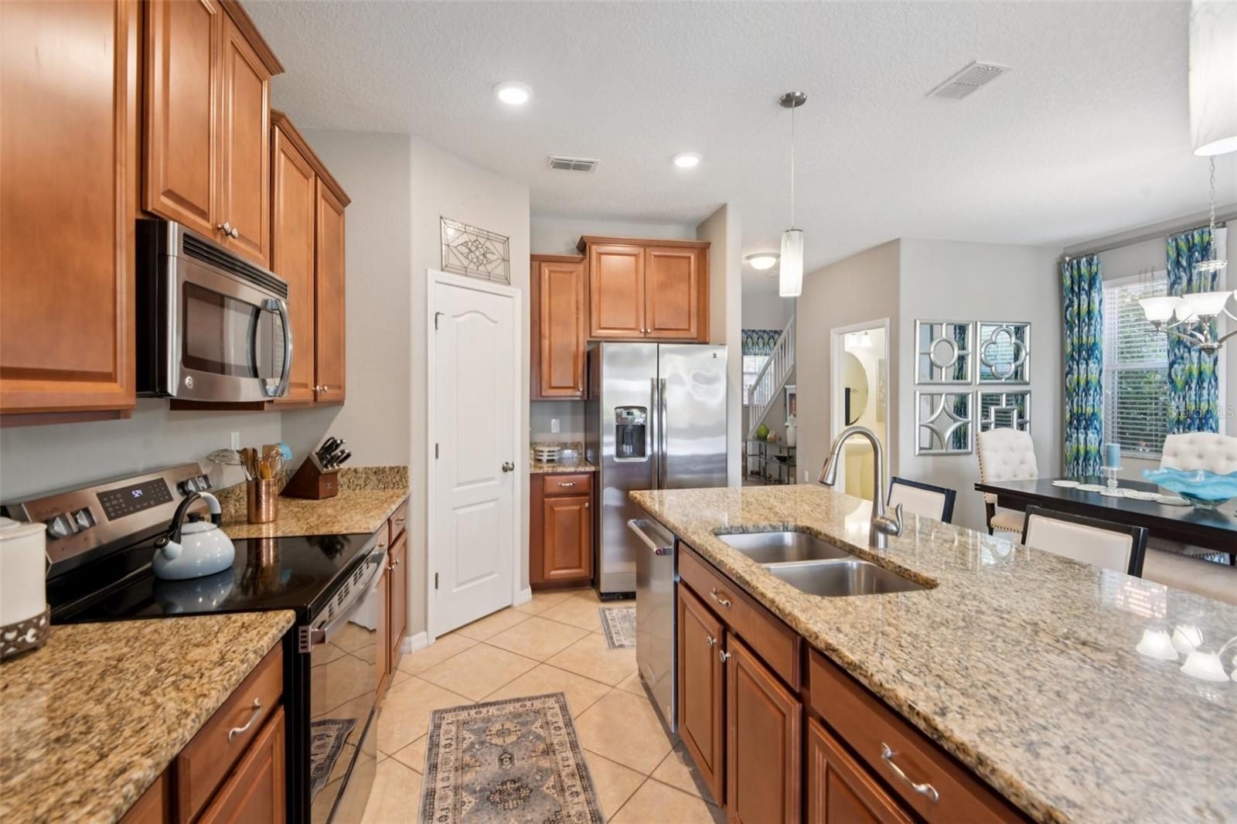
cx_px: 618
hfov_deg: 96.7
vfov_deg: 73.7
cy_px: 412
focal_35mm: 16
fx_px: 550
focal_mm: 16
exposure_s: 1/8
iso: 400
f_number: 8
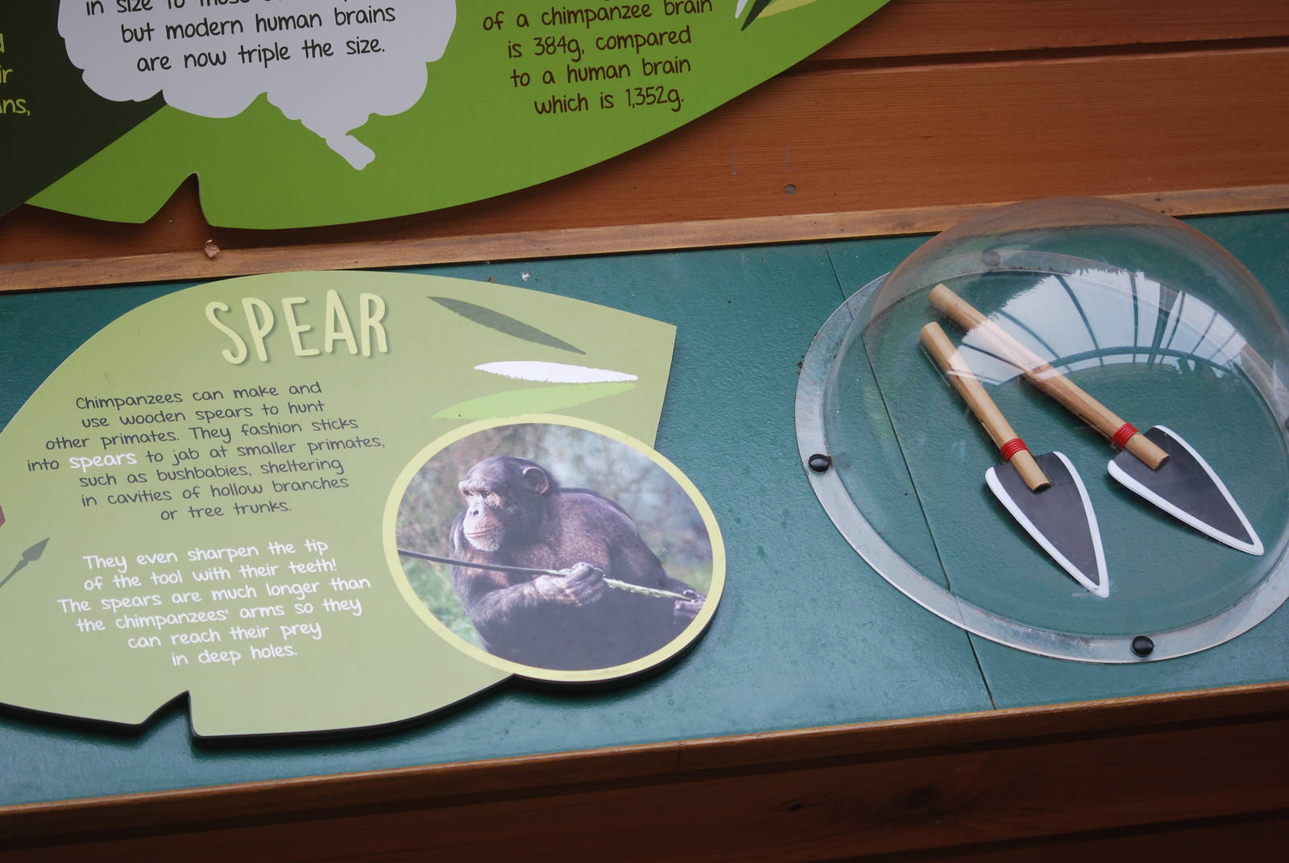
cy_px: 432
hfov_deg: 19.4
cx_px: 644
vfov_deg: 13.1
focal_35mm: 105
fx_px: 3764
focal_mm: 70
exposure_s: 1/200
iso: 200
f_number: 4
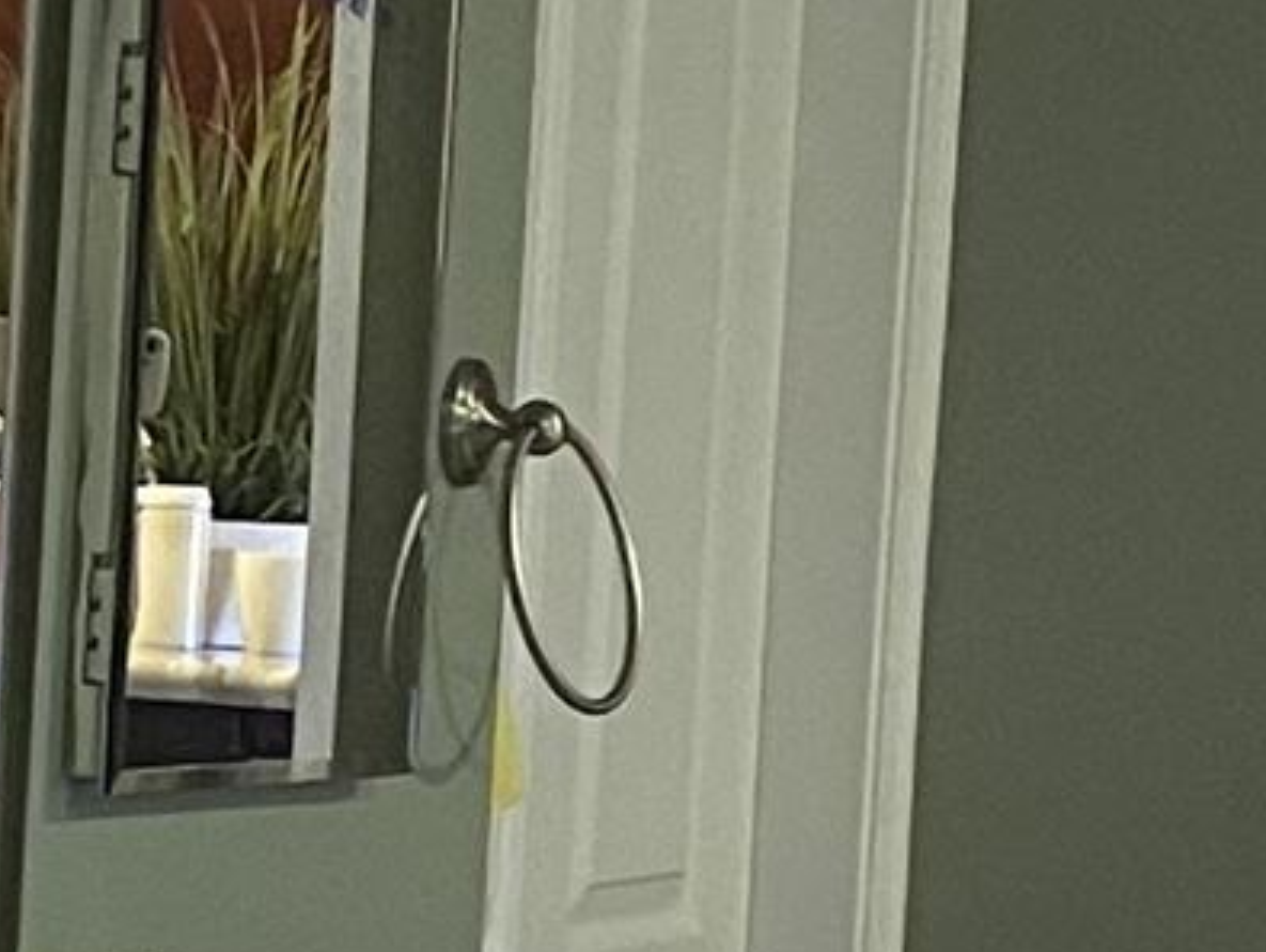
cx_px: 112
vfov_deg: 7.4
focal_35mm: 202
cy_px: 638
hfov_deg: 9.7
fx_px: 7394
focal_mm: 5.1
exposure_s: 1/40
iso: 400
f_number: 1.6
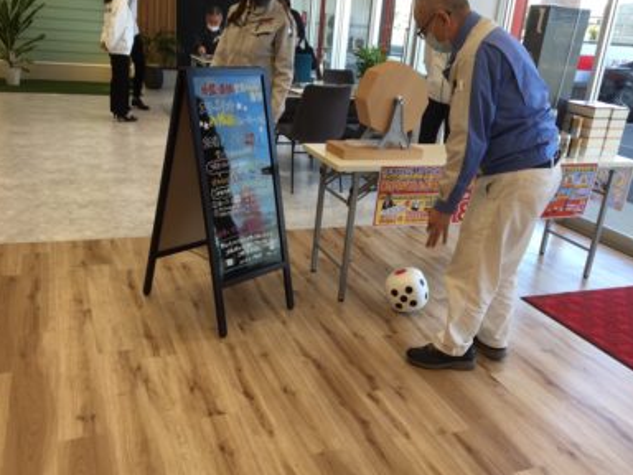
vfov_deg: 41.8
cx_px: 308
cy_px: 252
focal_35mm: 34
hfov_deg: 54.0
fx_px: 622
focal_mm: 4.15
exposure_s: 1/120
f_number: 2.2
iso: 32
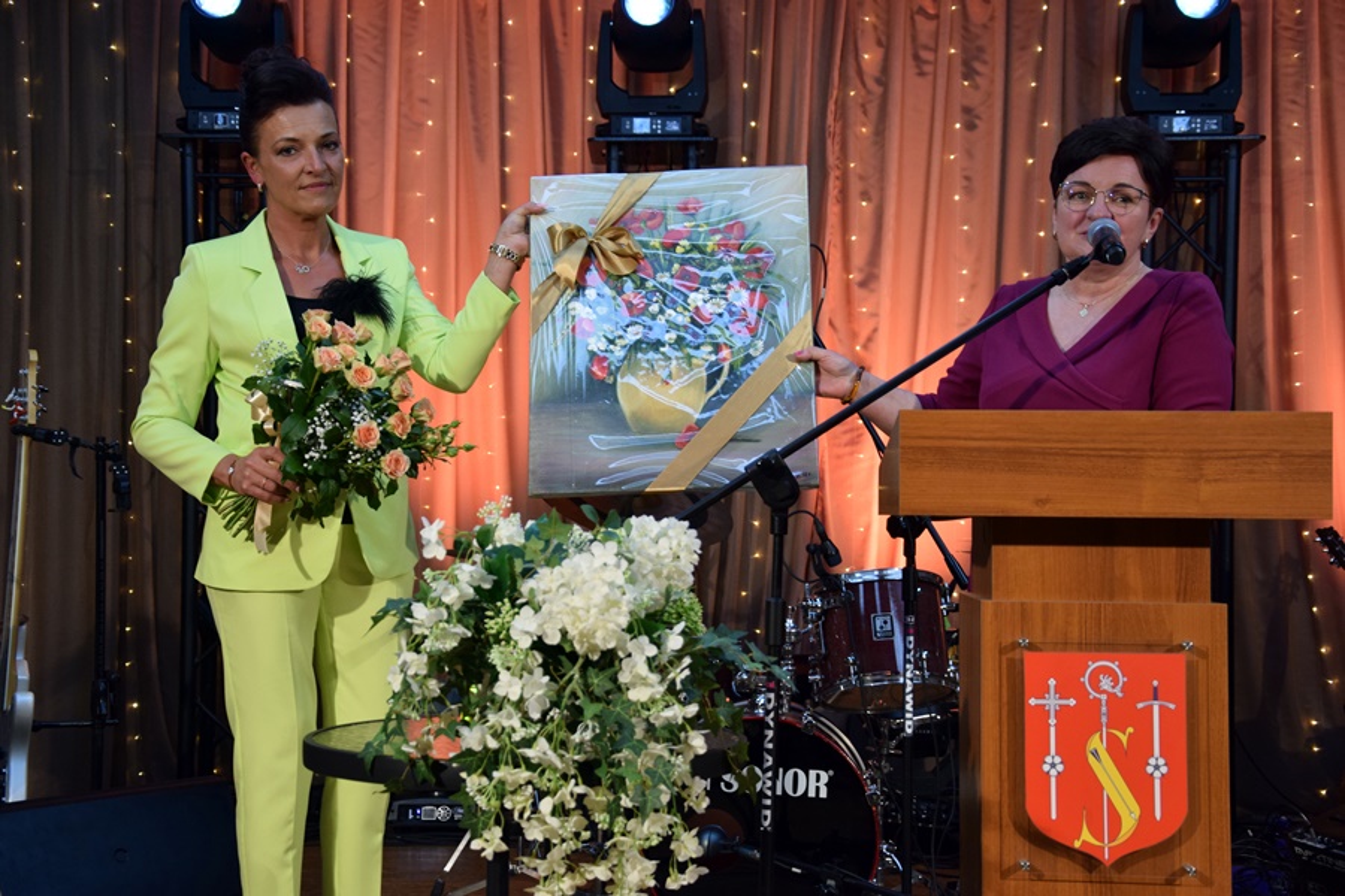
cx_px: 672
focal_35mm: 52
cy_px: 448
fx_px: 1961
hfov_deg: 37.9
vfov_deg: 25.8
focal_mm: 35
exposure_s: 1/100
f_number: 4.5
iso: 720
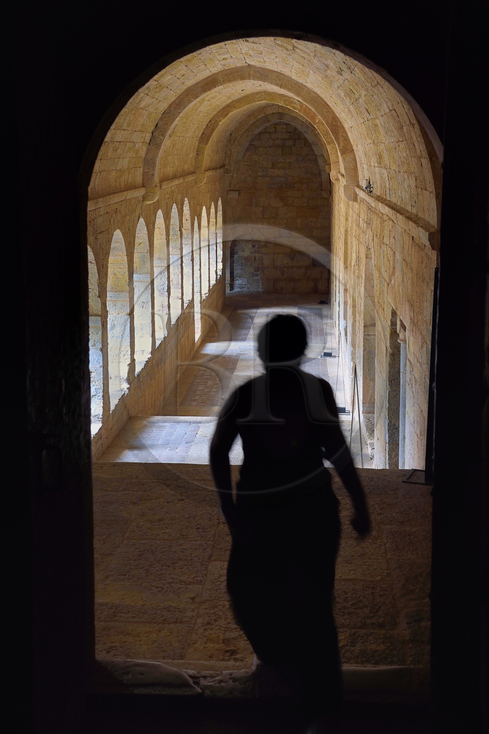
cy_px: 367
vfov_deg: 39.6
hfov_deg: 27.0
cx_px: 244
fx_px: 1019
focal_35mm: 50
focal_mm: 50
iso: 800
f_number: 10
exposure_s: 1/20
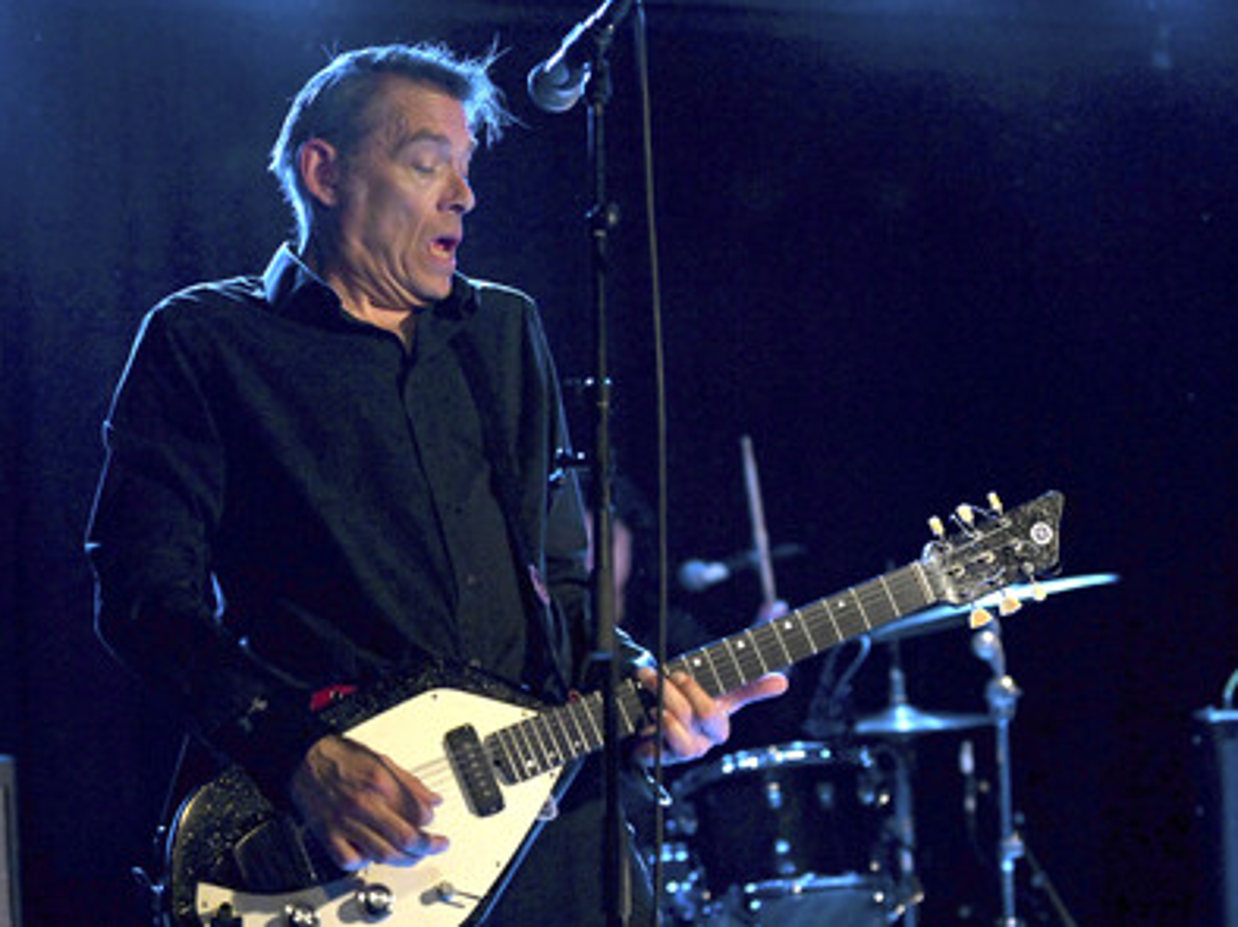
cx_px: 551
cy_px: 462
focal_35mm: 77
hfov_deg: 25.3
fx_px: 2752
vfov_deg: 19.1
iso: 6400
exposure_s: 1/250
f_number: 2.8
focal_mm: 70
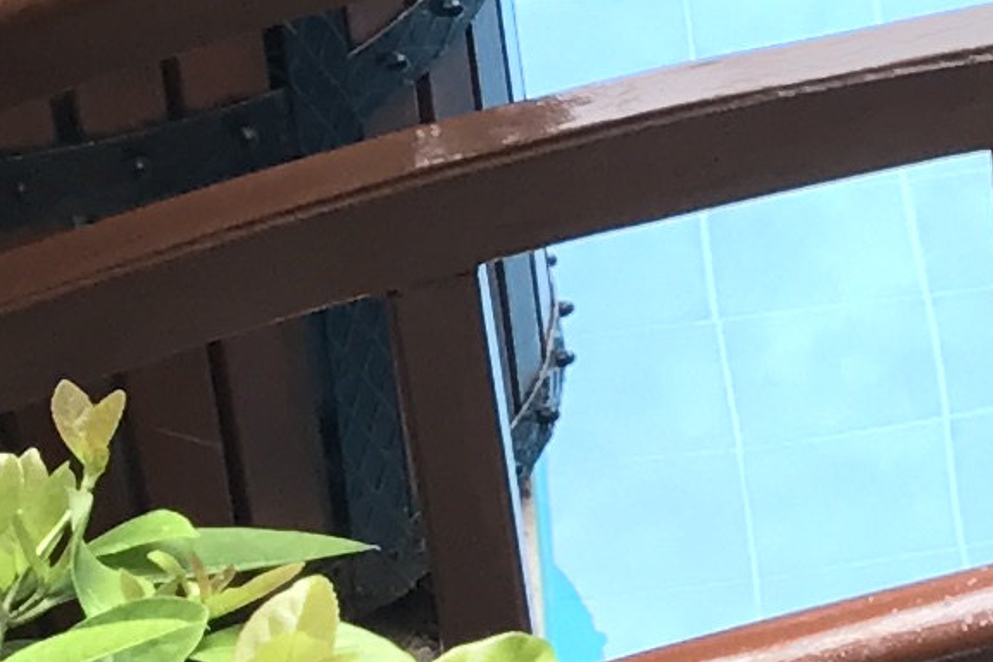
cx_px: 2436
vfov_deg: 6.7
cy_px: 67
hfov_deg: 9.0
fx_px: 5627
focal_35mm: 204
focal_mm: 3.99
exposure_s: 1/194
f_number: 1.8
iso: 20
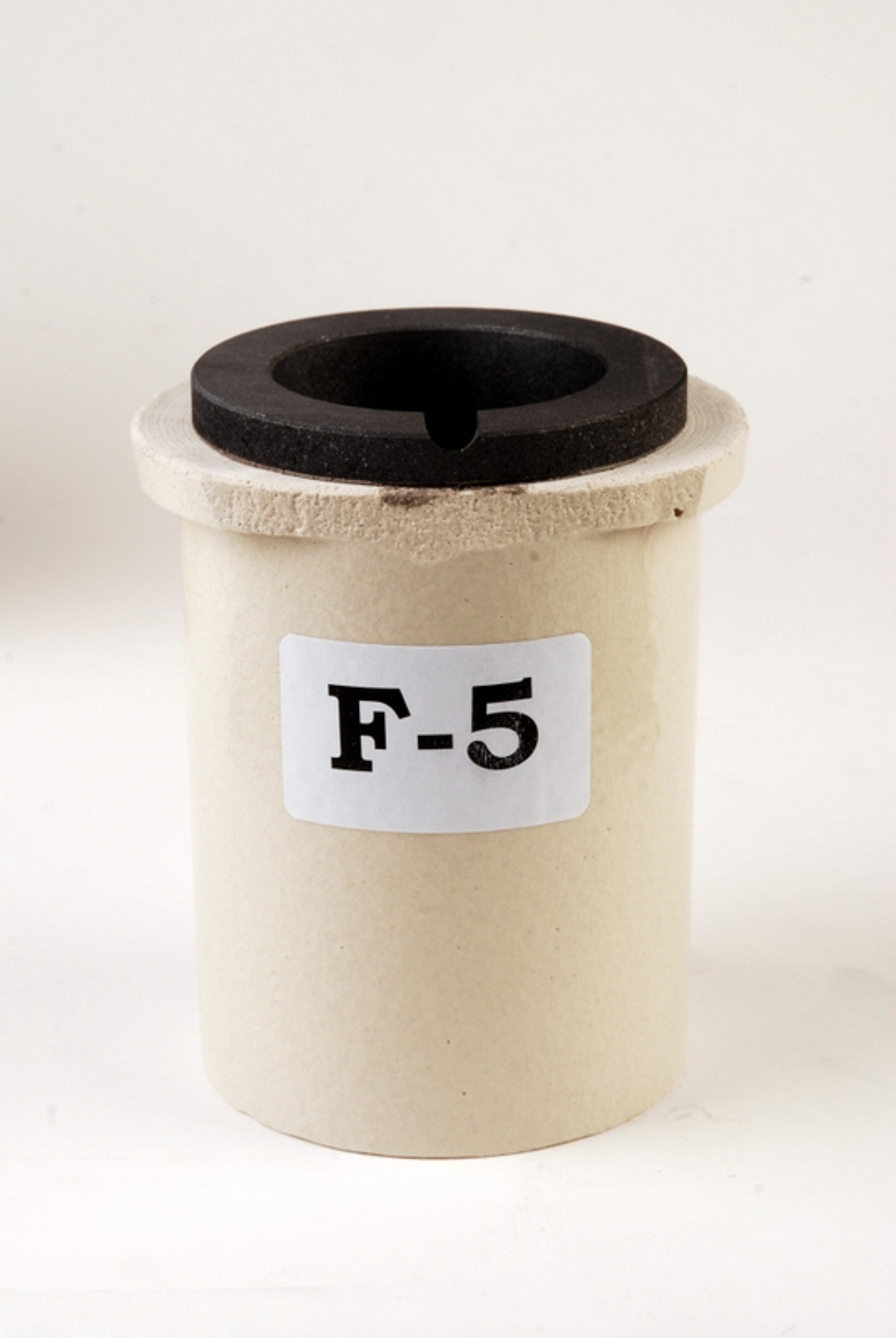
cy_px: 669
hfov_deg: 12.2
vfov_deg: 18.2
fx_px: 4185
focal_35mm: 112
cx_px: 448
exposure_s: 1/60
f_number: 14
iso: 100
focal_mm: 75
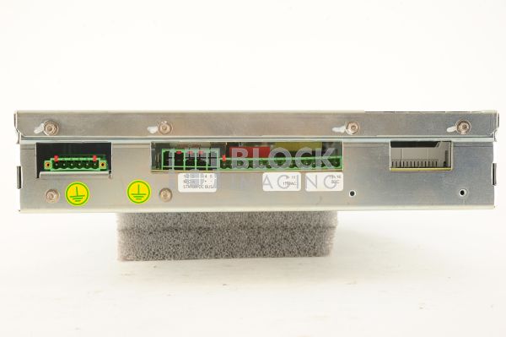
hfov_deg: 39.6
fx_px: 702
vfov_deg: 26.9
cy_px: 168
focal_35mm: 50
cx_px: 253
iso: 1600
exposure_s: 1/160
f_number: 11
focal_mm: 50
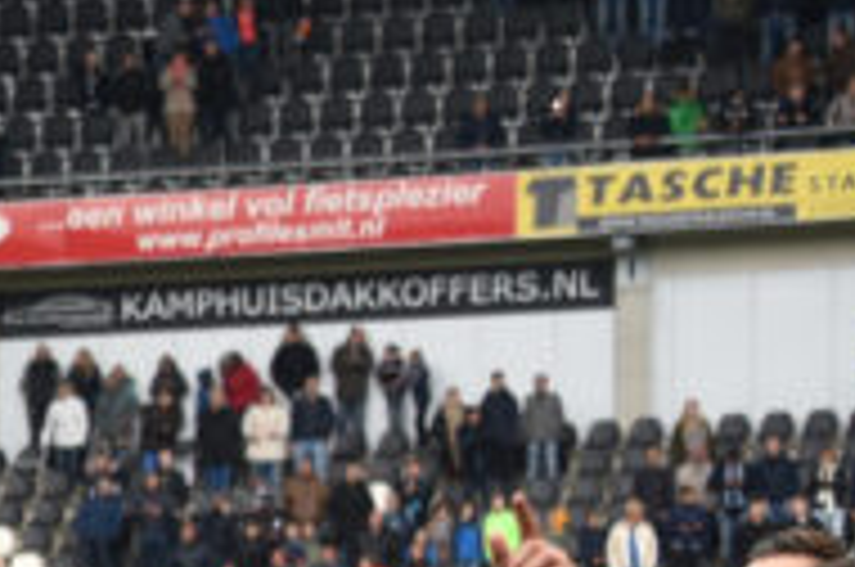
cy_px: 1037
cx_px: -862
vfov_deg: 4.3
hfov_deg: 6.3
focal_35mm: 319
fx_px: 7563
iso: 360
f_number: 5
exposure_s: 1/500
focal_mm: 78
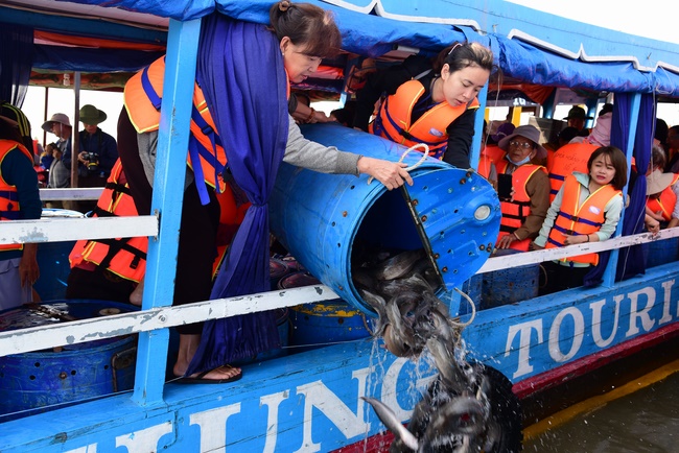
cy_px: 226
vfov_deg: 37.9
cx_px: 340
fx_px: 660
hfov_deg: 54.4
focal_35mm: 35
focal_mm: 35
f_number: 5.6
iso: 320
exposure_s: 1/200
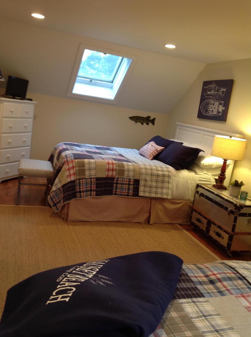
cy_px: 168
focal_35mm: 35
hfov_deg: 40.6
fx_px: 339
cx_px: 126
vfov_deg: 52.7
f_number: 2.4
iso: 80
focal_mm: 4.28
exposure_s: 1/15
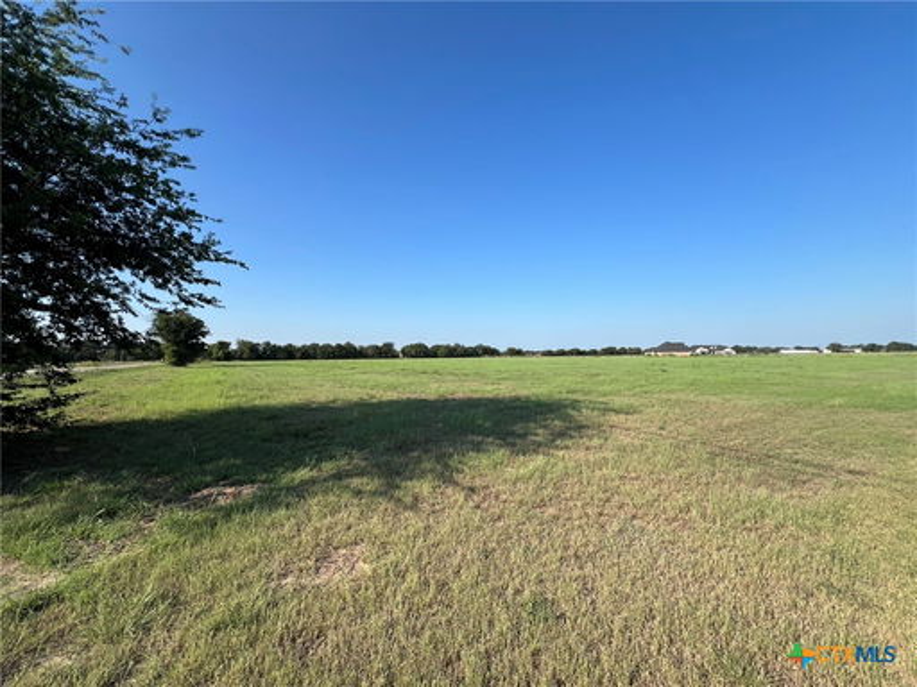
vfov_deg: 89.9
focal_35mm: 13
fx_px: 344
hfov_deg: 106.2
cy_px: 344
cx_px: 458
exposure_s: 1/1531
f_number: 1.8
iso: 32
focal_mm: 1.57
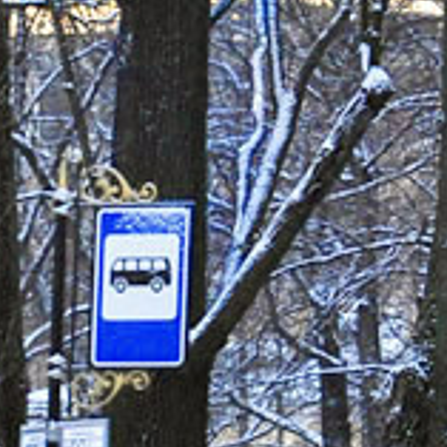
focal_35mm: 390
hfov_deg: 4.4
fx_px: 5698
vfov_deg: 4.5
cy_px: 243
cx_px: 1256
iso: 400
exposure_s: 1/250
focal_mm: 40
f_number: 5.6
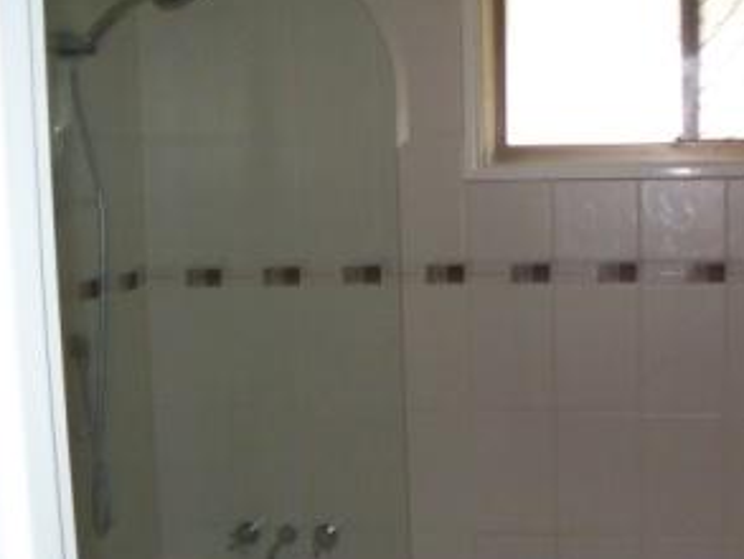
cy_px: 330
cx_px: 477
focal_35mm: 55
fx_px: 1183
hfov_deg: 34.7
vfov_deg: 26.5
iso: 160
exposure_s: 1/64
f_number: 2.7
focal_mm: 6
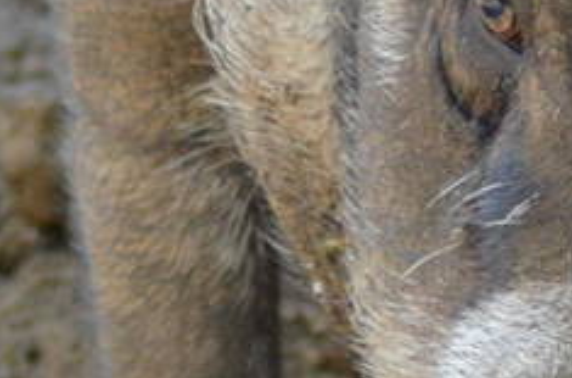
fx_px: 21860
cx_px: 540
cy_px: 368
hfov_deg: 1.5
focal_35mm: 1380
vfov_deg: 1.0
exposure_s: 1/500
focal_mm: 135
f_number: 4.2
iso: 2500
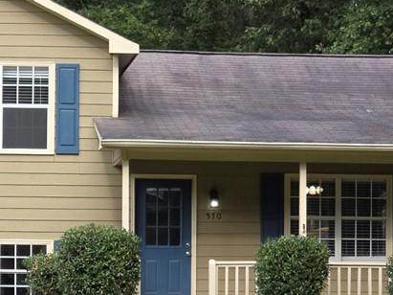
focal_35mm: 172
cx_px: 61
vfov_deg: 8.6
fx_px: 1952
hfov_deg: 11.4
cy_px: 166
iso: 50
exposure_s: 1/352
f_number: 2.4
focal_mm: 7.9
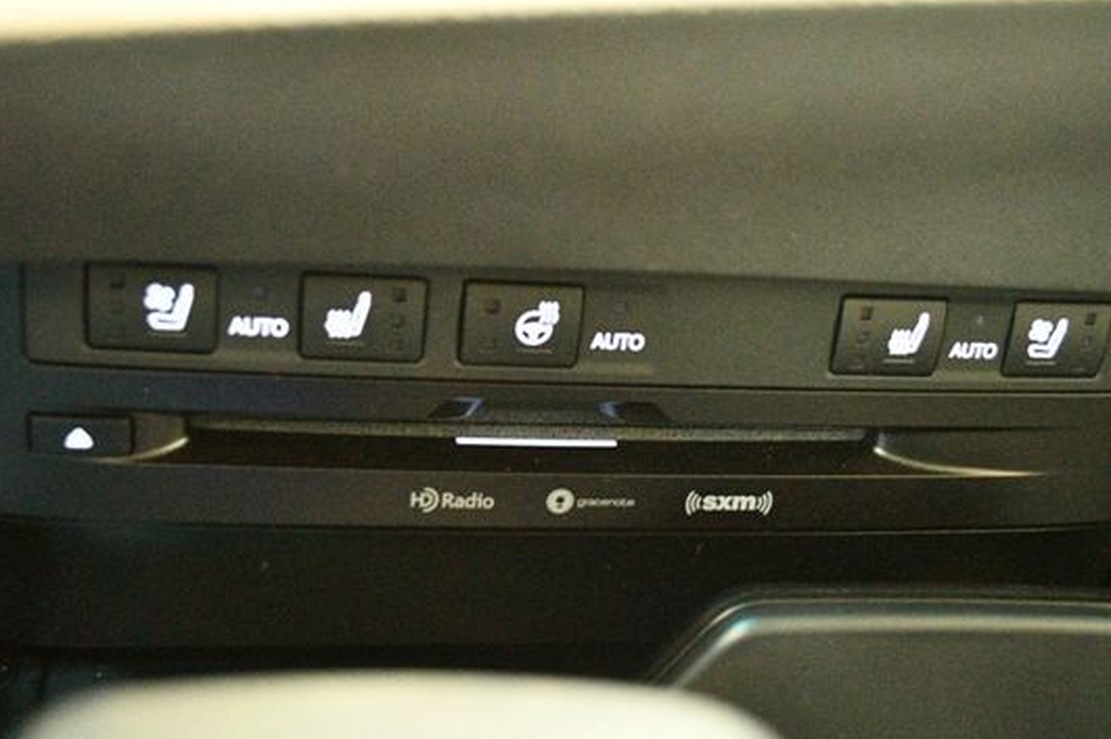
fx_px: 1449
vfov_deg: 28.6
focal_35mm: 47
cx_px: 594
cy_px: 364
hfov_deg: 41.9
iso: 12800
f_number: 4.2
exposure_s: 1/5
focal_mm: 26
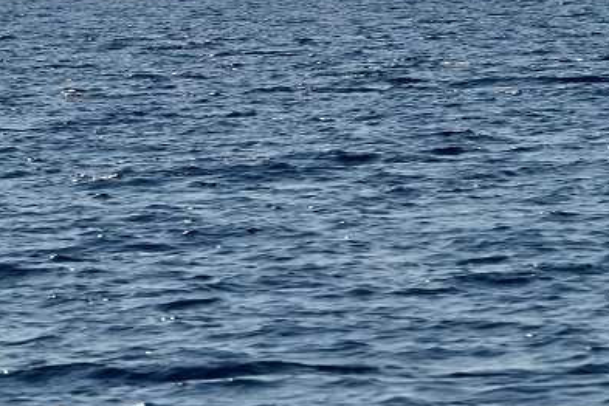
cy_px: 49
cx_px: 226
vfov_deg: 1.8
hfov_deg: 2.7
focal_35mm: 764
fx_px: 12923
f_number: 16
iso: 250
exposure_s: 1/320
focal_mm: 300
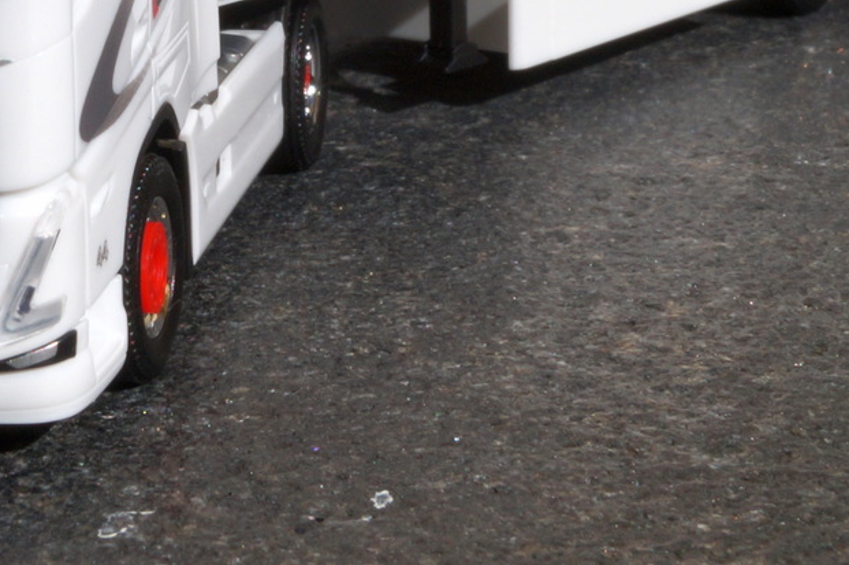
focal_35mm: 116
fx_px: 2733
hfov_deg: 17.5
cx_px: 146
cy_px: -128
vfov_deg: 11.5
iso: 100
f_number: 22
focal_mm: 24
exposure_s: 1/100
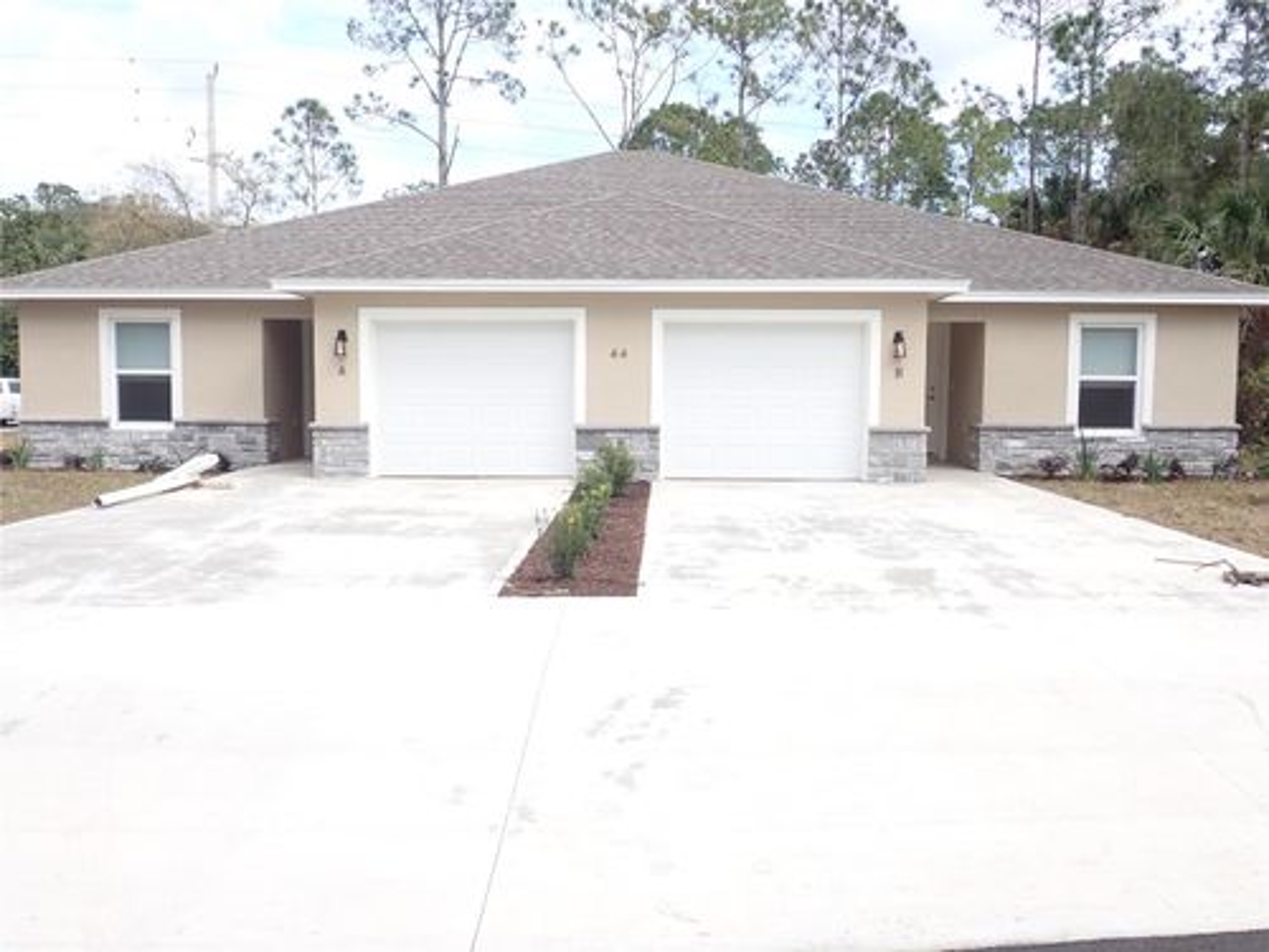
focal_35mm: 32
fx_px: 1173
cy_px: 476
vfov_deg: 44.2
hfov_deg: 56.8
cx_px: 634
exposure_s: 1/500
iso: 100
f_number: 3.2
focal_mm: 5.79
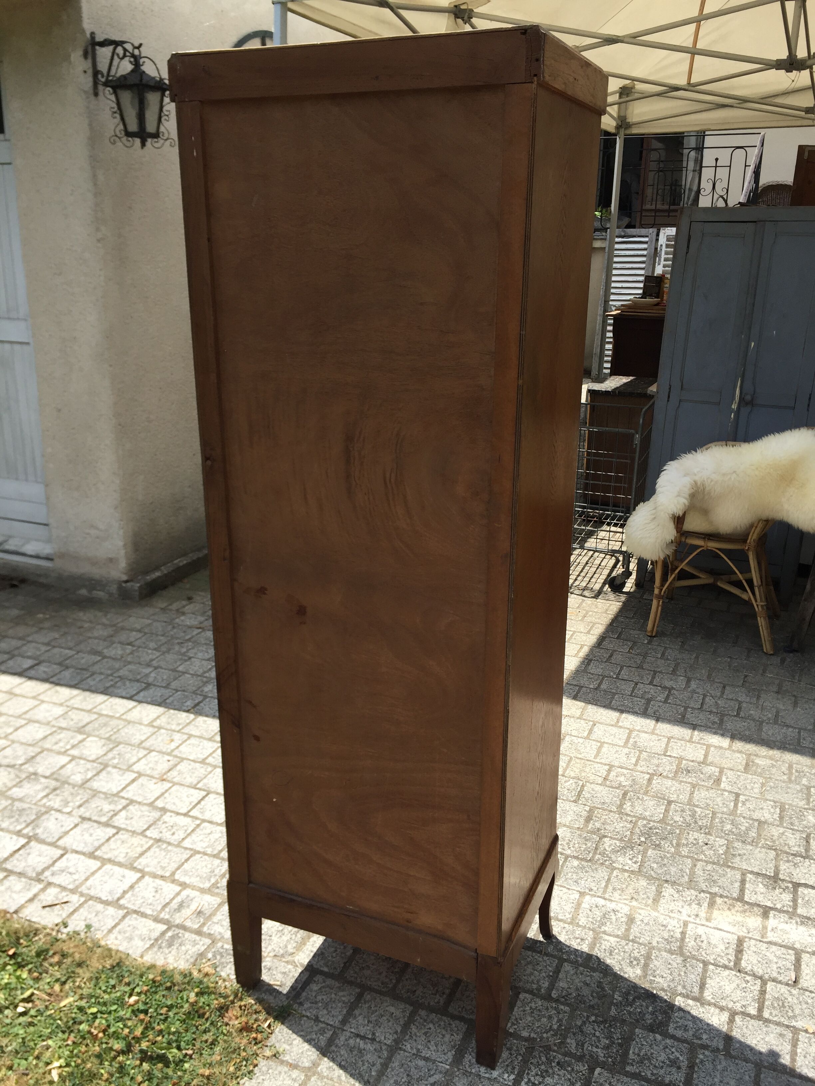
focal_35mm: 29
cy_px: 543
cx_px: 408
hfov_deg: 48.2
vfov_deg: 61.7
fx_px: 910
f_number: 2.2
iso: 32
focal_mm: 4.15
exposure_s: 1/1236
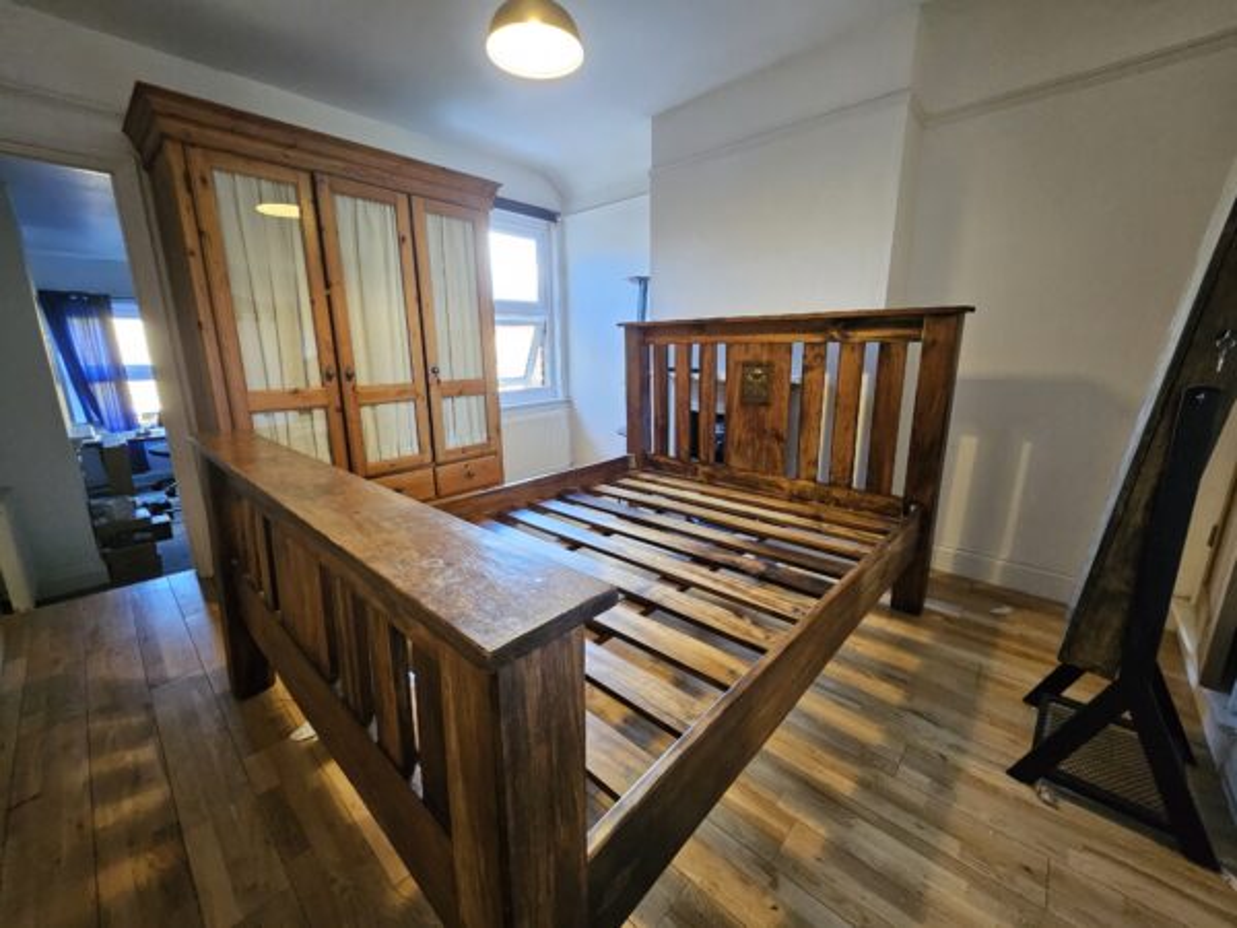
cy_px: 464
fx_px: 465
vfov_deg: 89.9
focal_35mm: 13
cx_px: 618
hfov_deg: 106.2
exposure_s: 1/33.3
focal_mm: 1.74
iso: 400
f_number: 2.2
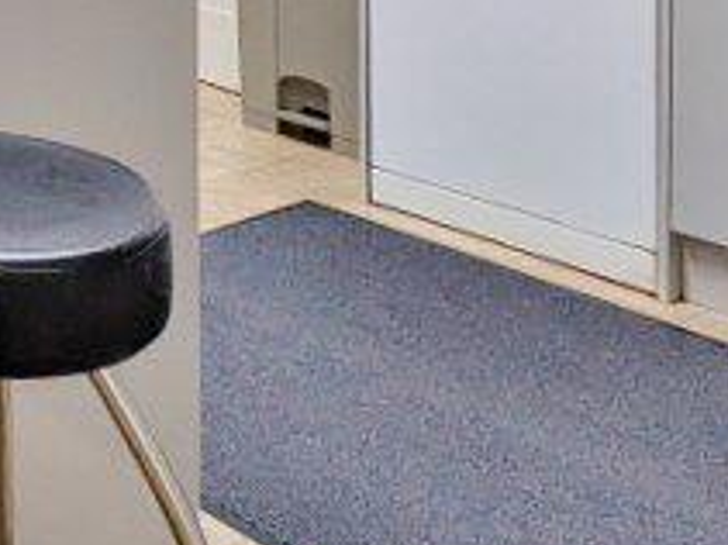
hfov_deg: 24.1
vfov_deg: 18.8
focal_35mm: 68
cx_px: -279
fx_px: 1429
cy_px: -293
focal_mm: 1.83
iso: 139
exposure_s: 1/100
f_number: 2.2
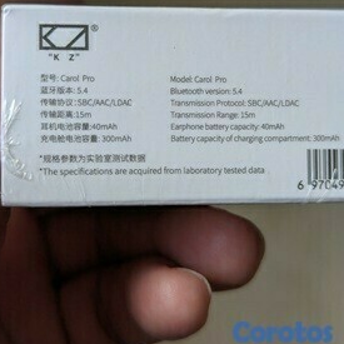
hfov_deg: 27.3
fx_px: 708
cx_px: 178
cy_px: 126
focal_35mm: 63
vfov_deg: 27.2
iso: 76
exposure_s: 1/243
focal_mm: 6.81
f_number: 1.85
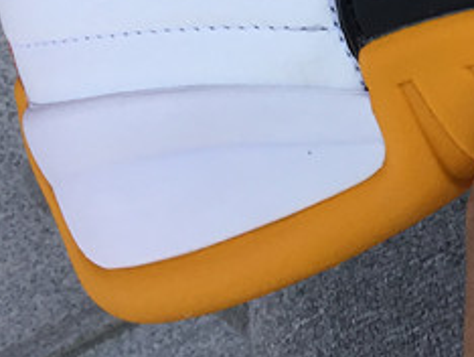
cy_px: -238
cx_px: 539
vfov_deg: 11.7
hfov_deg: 16.0
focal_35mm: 119
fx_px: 1631
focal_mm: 3.3
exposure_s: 1/471
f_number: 2.4
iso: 25
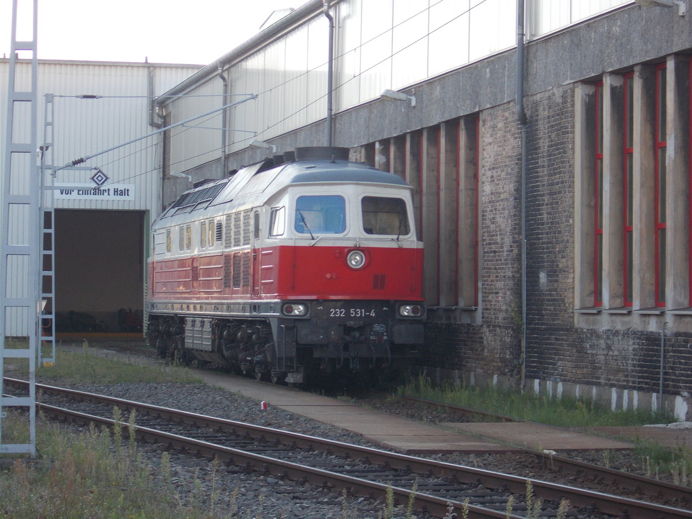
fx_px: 2259
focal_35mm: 113
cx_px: 346
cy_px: 260
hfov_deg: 17.4
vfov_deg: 13.1
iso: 125
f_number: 6
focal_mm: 20.1
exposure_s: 1/60
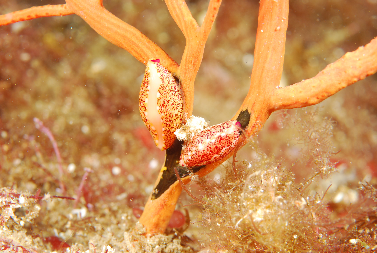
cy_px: 126
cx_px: 188
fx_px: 944
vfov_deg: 15.2
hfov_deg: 22.6
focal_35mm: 90
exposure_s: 1/100
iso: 100
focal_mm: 60
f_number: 16
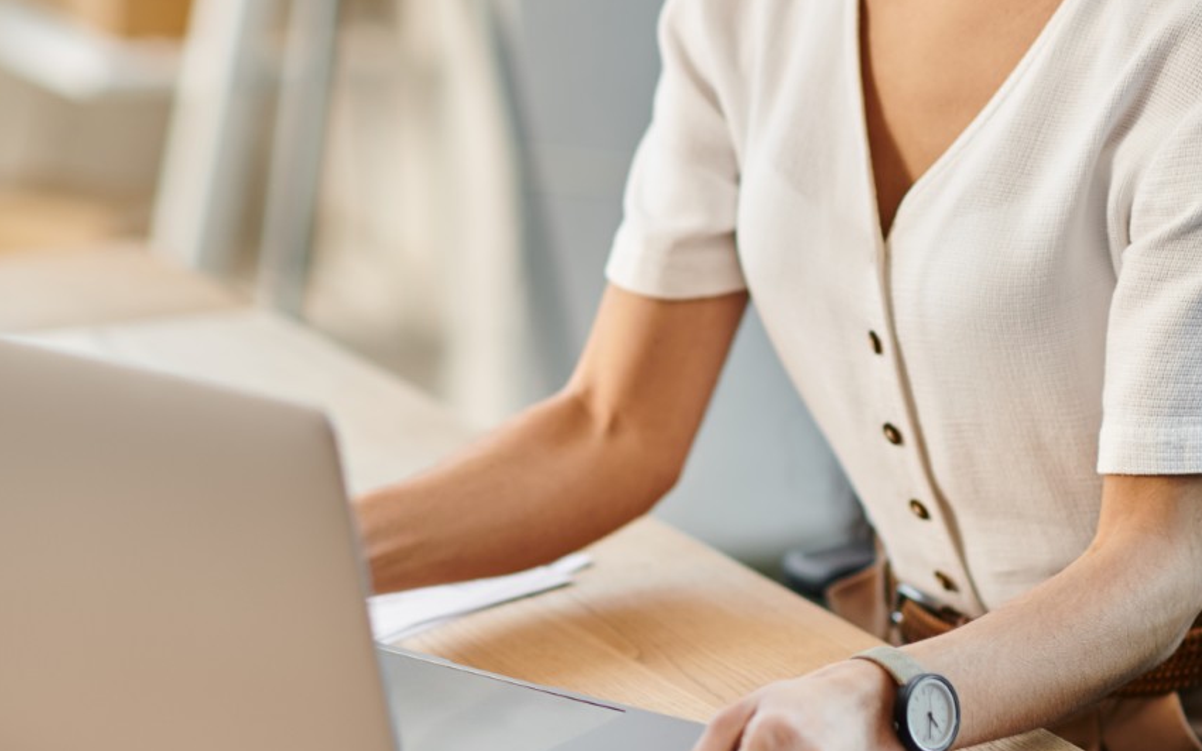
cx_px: 643
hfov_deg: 12.7
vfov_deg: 7.9
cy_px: 277
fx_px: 5405
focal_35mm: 165
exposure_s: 1/200
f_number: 2
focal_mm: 85
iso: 200
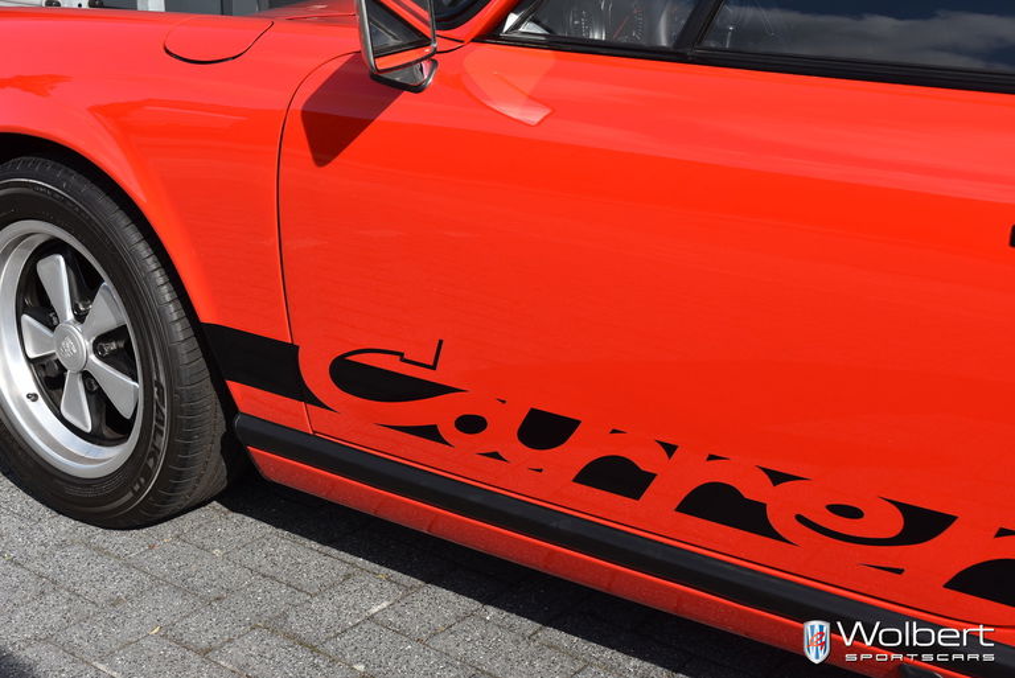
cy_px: 339
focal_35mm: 52
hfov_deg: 37.8
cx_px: 508
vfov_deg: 25.8
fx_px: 1481
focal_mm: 35
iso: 220
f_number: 8
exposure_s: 1/500
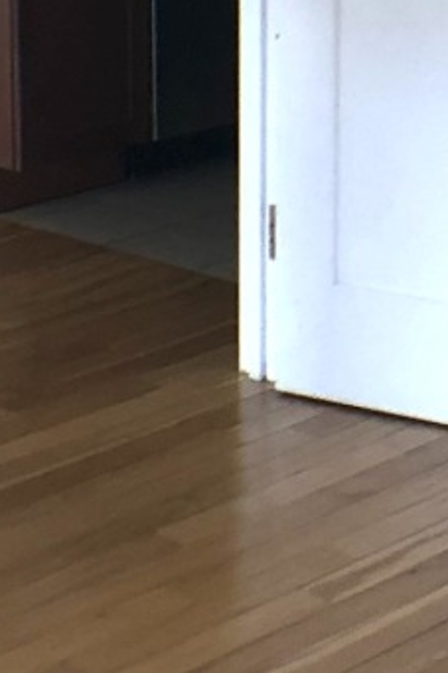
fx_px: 3643
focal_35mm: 195
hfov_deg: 7.0
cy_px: 86
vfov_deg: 10.5
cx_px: 276
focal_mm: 4
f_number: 1.8
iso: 25
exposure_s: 1/30
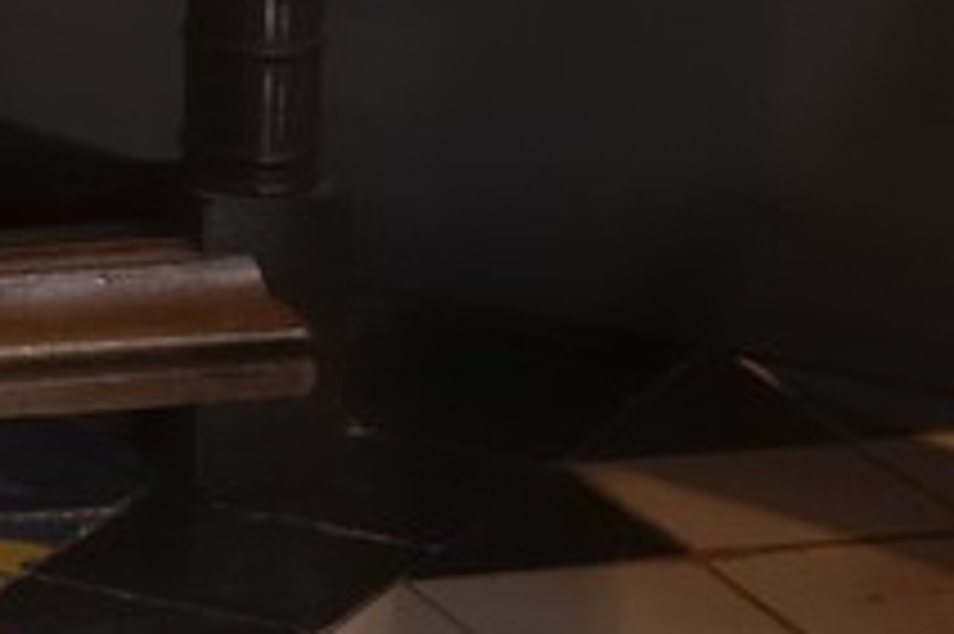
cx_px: -2642
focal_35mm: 543
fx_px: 14378
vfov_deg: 2.5
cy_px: -1201
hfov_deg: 3.6
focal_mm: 48
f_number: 10
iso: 100
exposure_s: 2
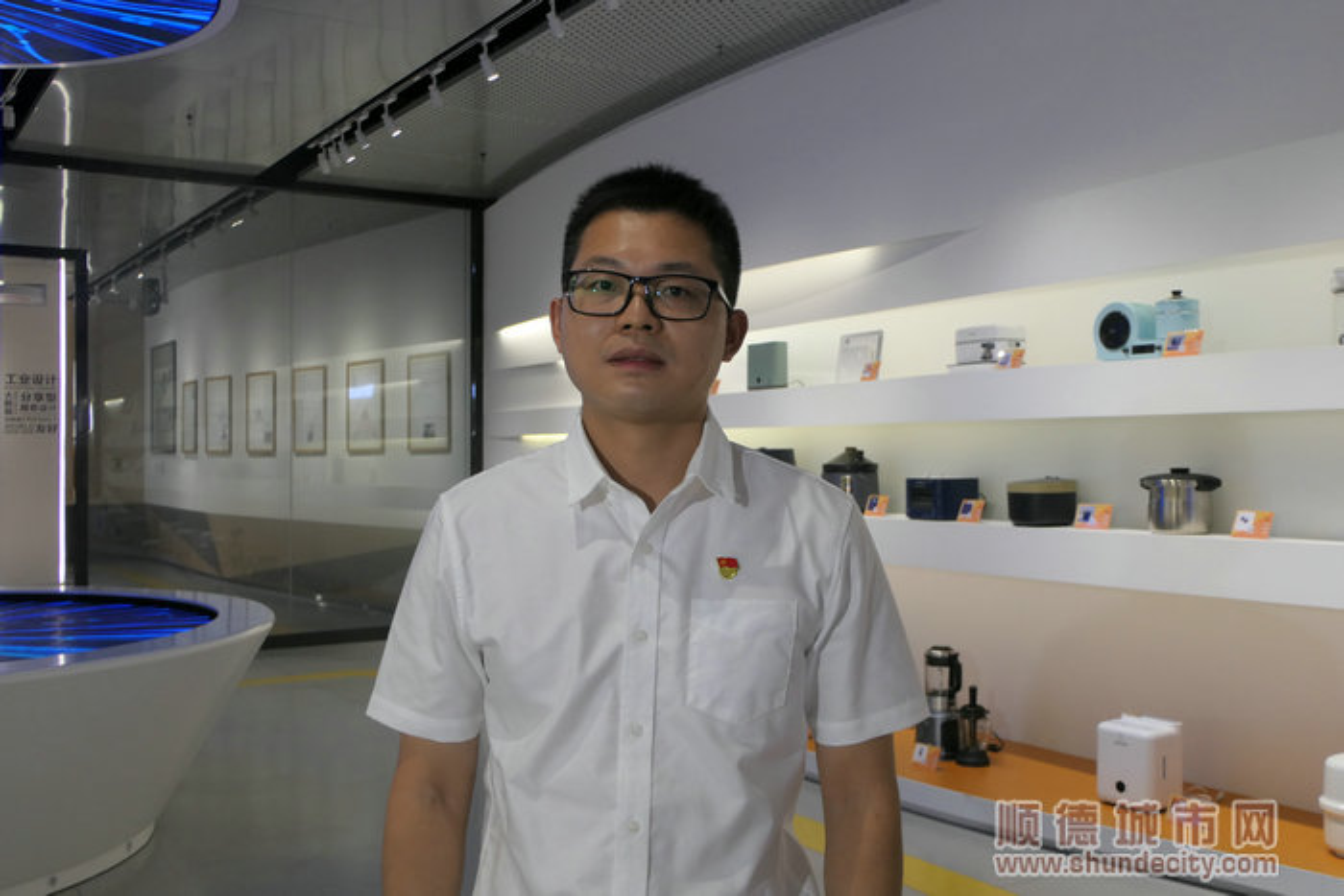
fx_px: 1307
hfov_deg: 54.4
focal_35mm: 35
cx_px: 672
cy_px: 448
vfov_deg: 37.9
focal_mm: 13
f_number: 3.3
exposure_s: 1/125
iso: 400
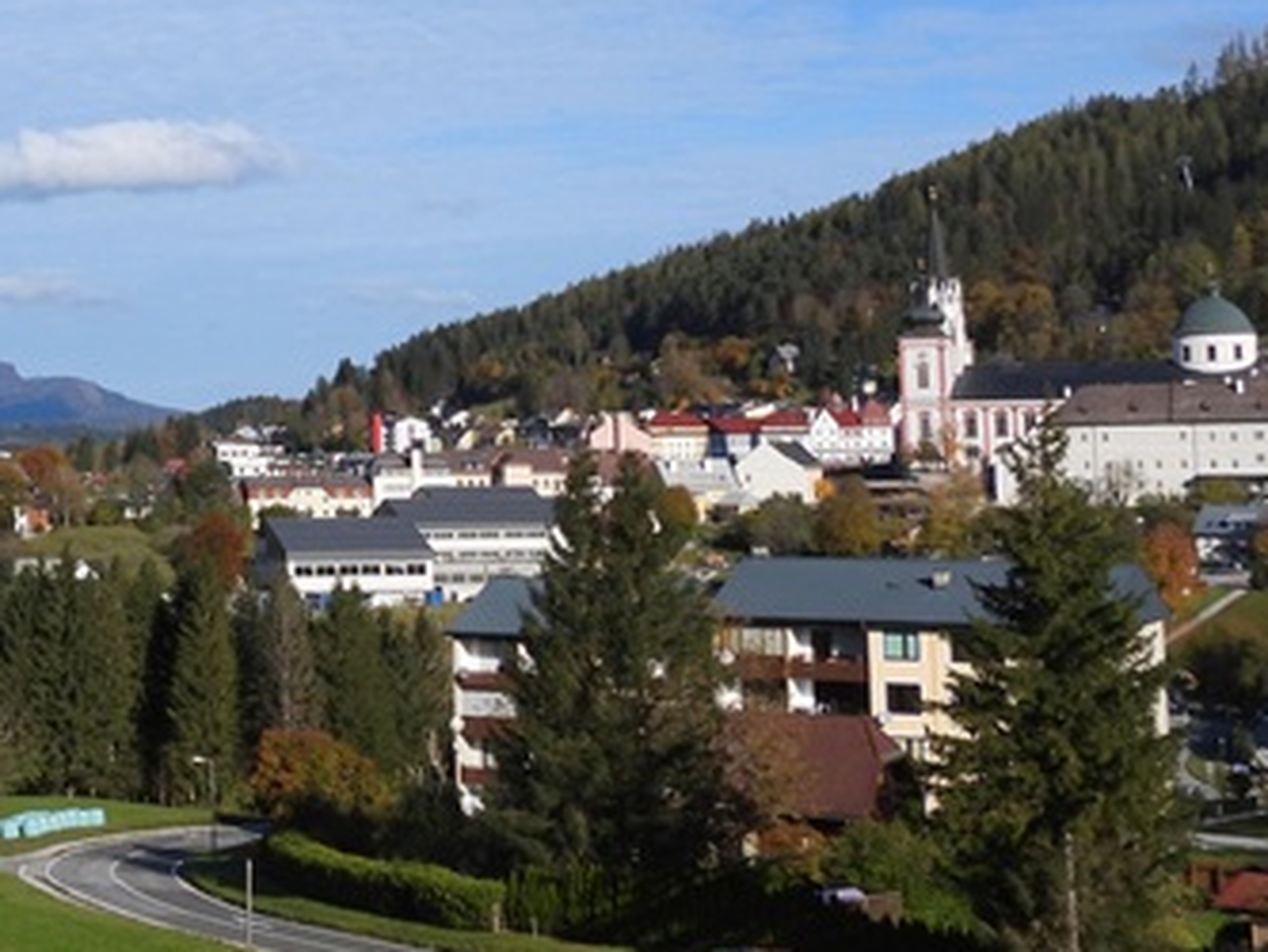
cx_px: -168
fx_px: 2638
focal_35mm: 72
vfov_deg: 20.3
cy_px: 244
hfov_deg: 24.9
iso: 100
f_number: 3.5
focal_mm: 5.4
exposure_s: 1/2000
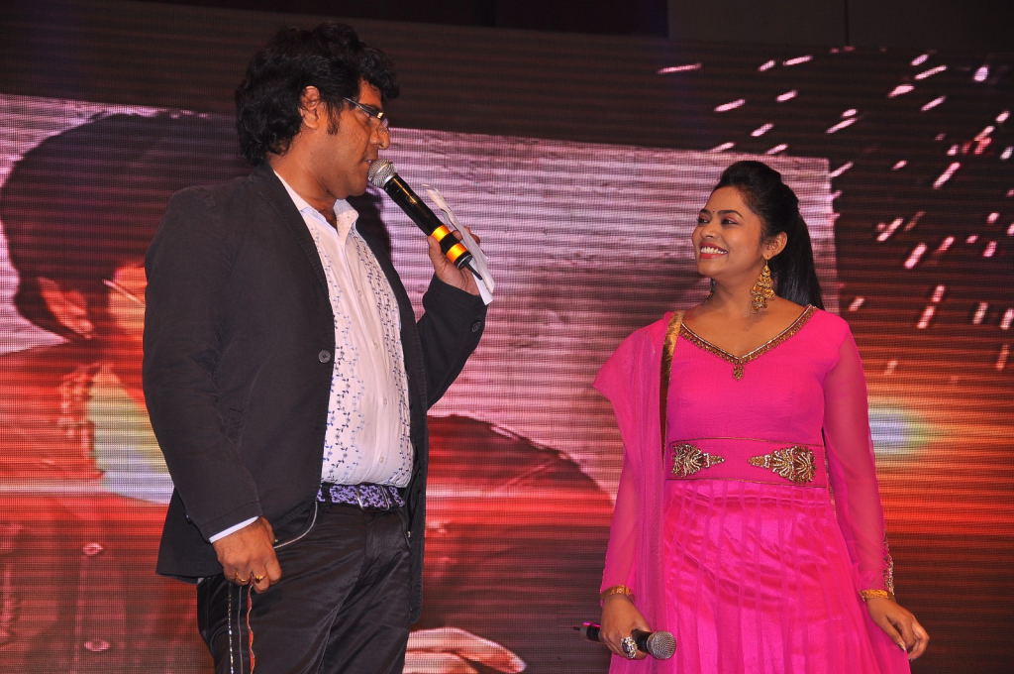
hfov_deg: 20.6
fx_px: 2785
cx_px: 507
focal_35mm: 99
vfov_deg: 13.8
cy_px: 337
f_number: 5.3
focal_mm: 66
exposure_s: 1/125
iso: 250
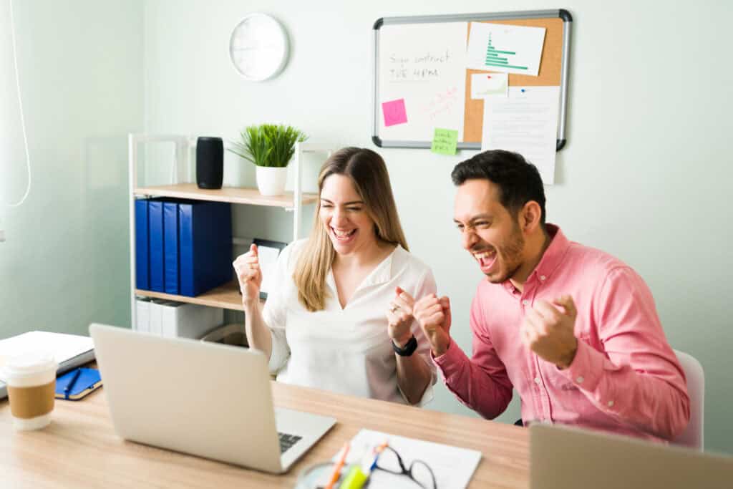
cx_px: 366
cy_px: 244
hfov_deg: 54.4
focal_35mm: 35
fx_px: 713
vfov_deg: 37.9
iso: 250
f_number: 1.8
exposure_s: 1/160
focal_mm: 35
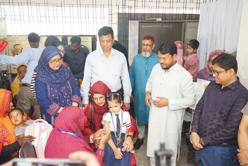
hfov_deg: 57.2
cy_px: 83
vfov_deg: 40.0
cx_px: 124
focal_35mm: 33
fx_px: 227
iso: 2500
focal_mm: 33
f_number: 4.5
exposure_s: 1/160
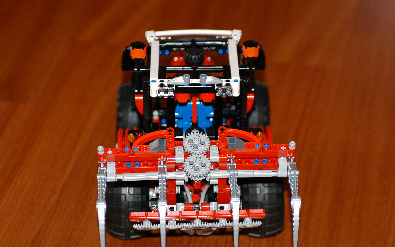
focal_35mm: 109
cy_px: 134
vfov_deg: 12.0
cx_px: 203
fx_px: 1173
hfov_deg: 19.1
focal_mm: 62
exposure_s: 1/60
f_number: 3.5
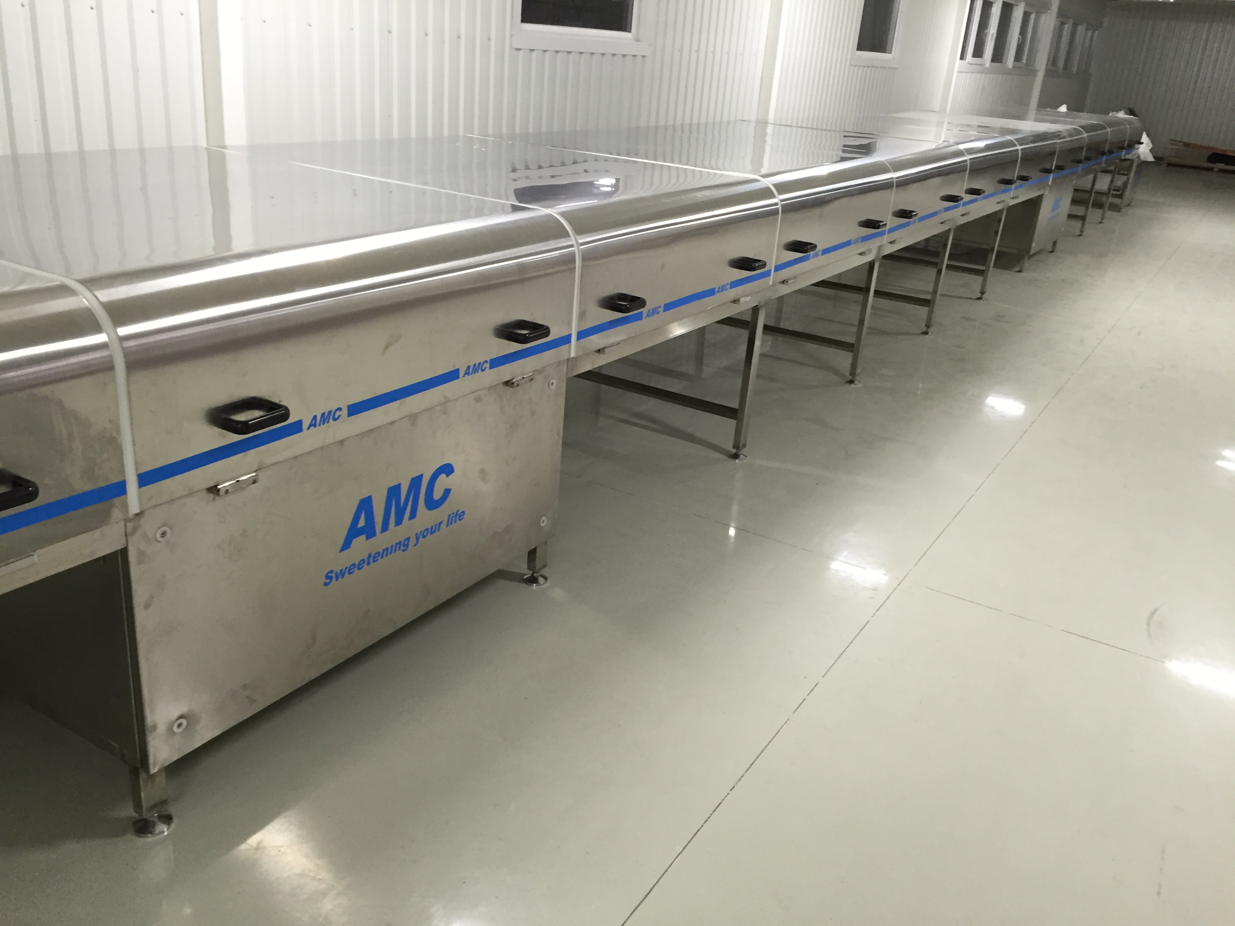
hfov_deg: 61.7
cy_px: 463
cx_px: 618
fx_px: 1035
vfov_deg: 48.2
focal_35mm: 29
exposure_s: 1/33
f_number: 2.2
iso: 160
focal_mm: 4.15
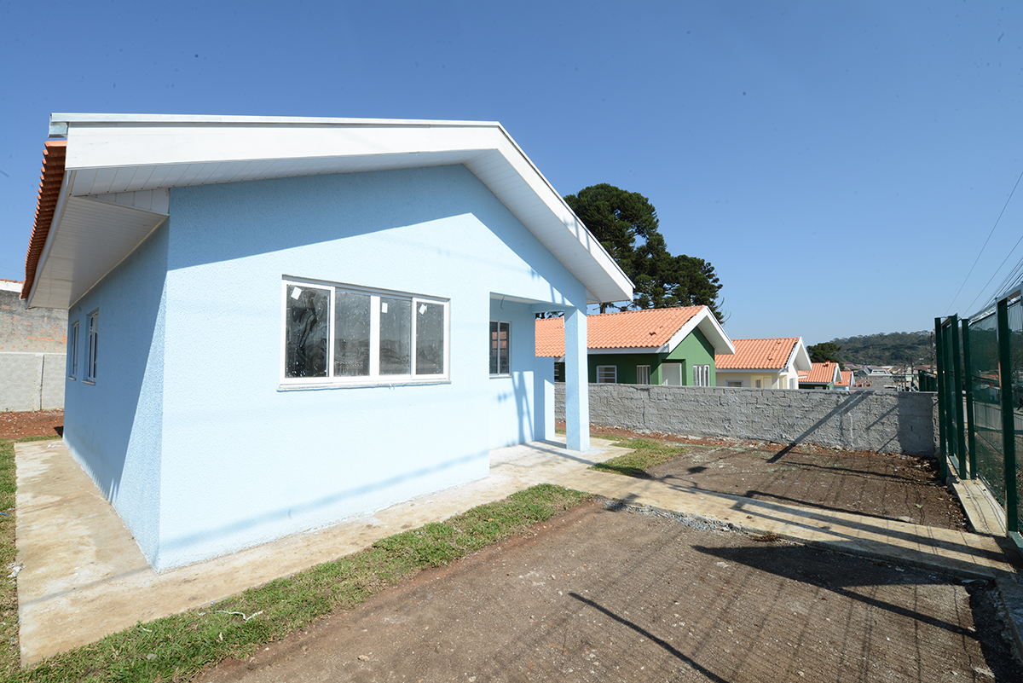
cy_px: 342
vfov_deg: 73.8
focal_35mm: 16
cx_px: 512
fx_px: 455
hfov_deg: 96.7
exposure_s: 1/60
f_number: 18
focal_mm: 16
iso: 160
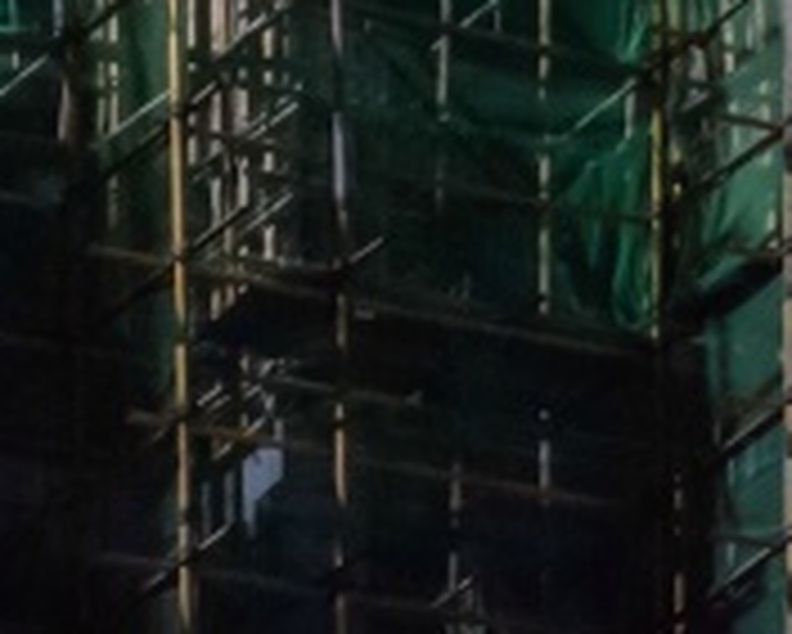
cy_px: -803
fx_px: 11258
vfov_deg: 3.2
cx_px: 292
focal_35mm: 480
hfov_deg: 4.0
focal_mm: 50
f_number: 4
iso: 1600
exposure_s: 1/50
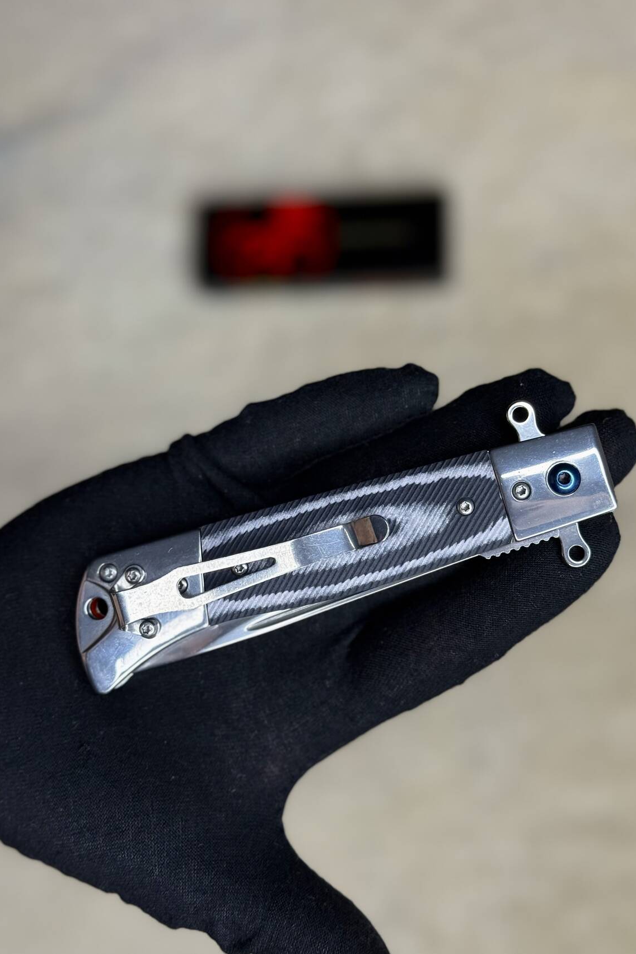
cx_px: 357
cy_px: 477
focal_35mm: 50
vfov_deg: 39.6
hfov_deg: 27.0
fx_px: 1325
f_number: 1.78
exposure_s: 1/228
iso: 160
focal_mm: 6.76
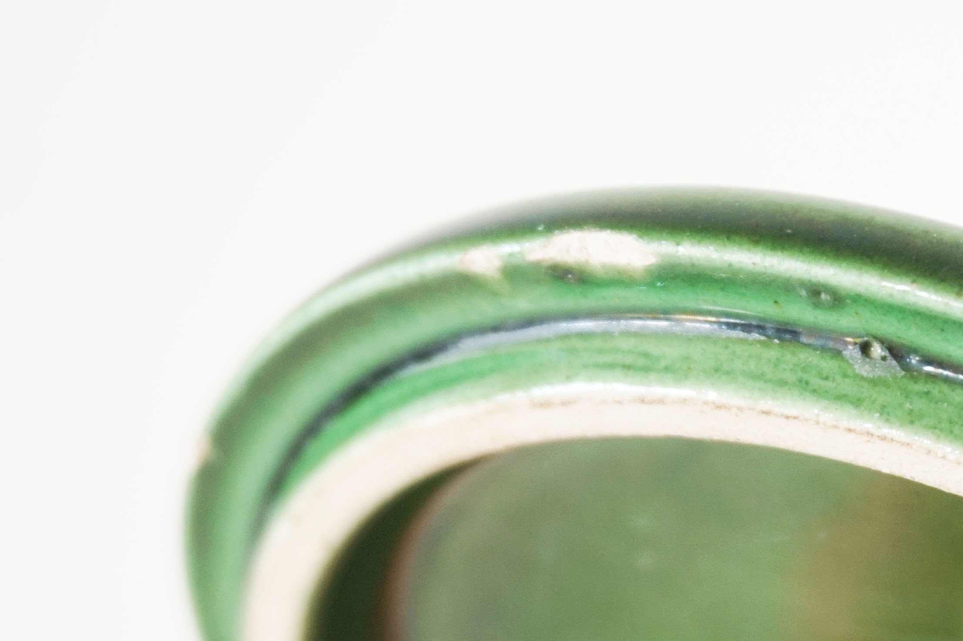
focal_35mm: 111
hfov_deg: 17.6
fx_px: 2967
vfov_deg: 12.2
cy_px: 627
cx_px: 1139
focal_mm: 30
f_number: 5
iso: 250
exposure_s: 1/60
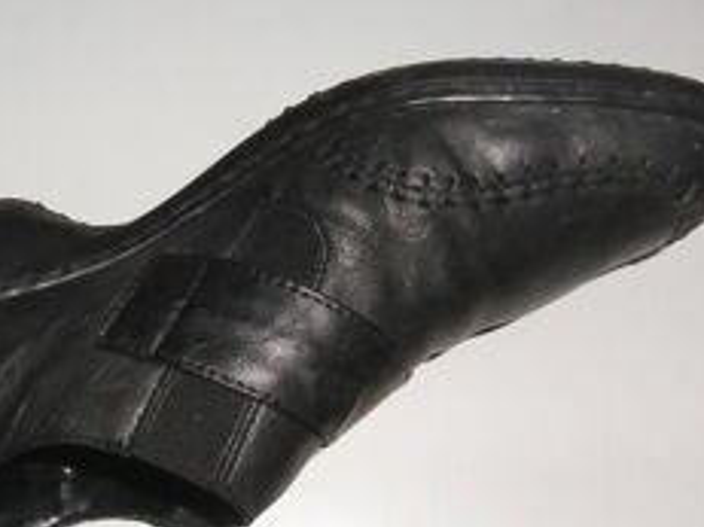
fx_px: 1098
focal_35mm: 54
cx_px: 280
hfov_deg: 35.4
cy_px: 542
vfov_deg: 25.5
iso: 200
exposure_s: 1/30
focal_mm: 4.7
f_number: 2.8
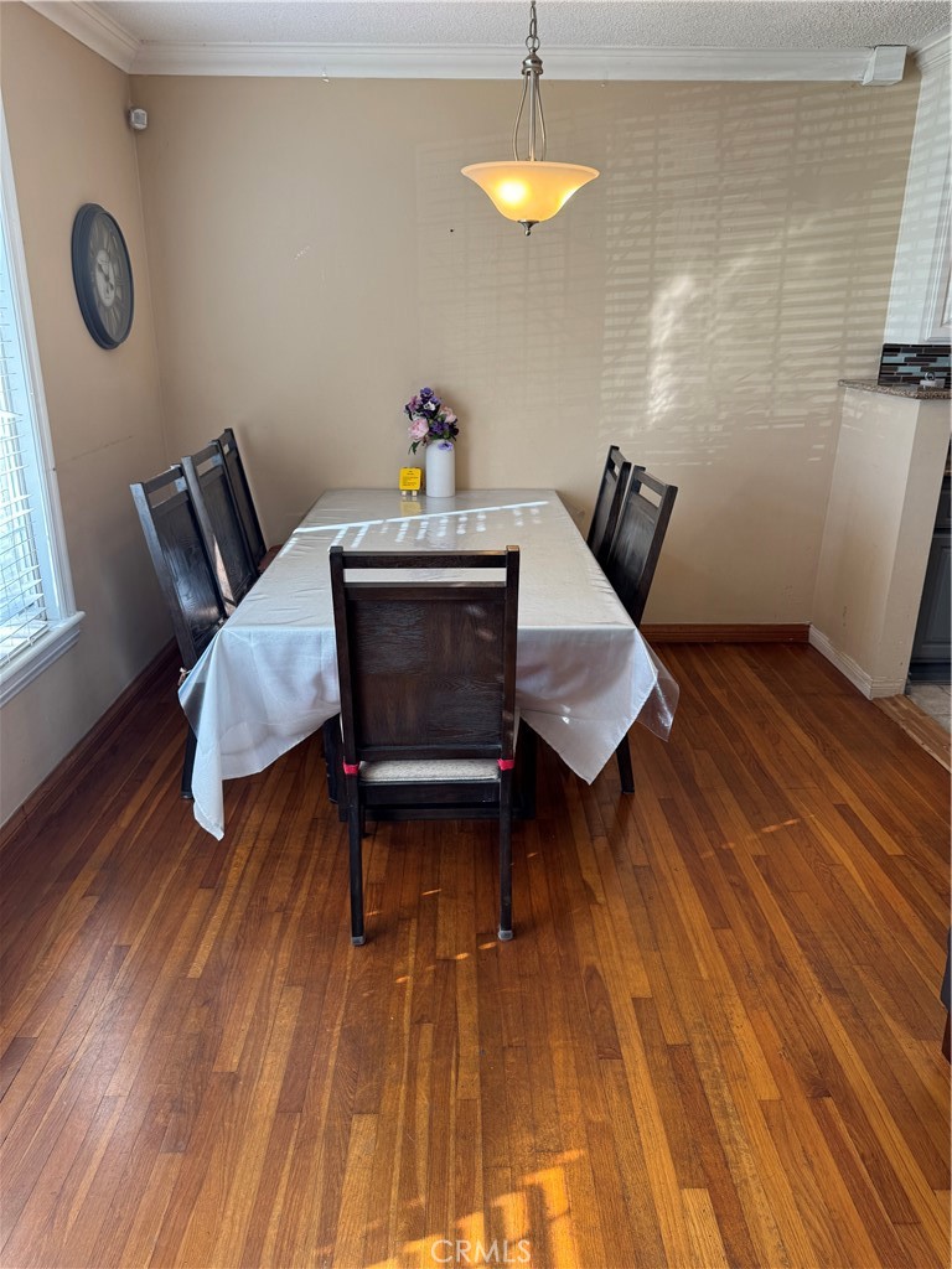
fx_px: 880
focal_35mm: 24
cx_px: 476
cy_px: 634
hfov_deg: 56.8
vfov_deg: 71.6
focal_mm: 6.76
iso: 80
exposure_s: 1/120
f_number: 1.78
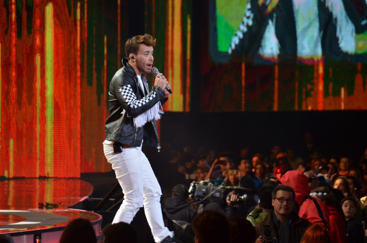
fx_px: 2441
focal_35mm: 240
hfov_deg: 8.6
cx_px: 184
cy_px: 122
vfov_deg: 5.7
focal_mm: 160
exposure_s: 1/125
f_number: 5.3
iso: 800
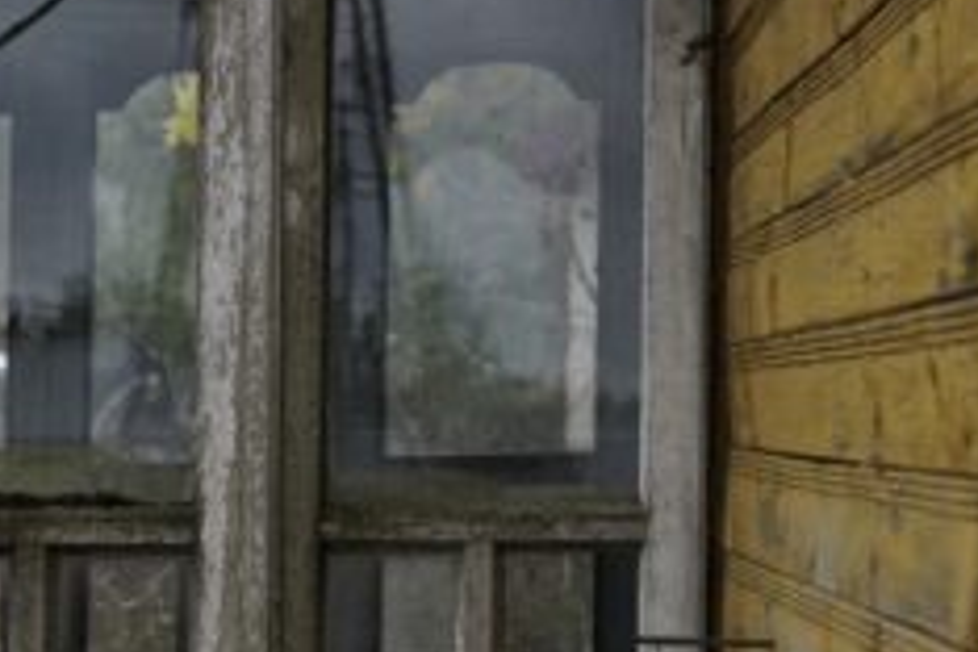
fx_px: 4102
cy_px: 276
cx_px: 343
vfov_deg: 9.1
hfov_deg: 13.6
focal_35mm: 151
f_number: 6.3
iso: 500
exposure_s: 1/320
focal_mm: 56
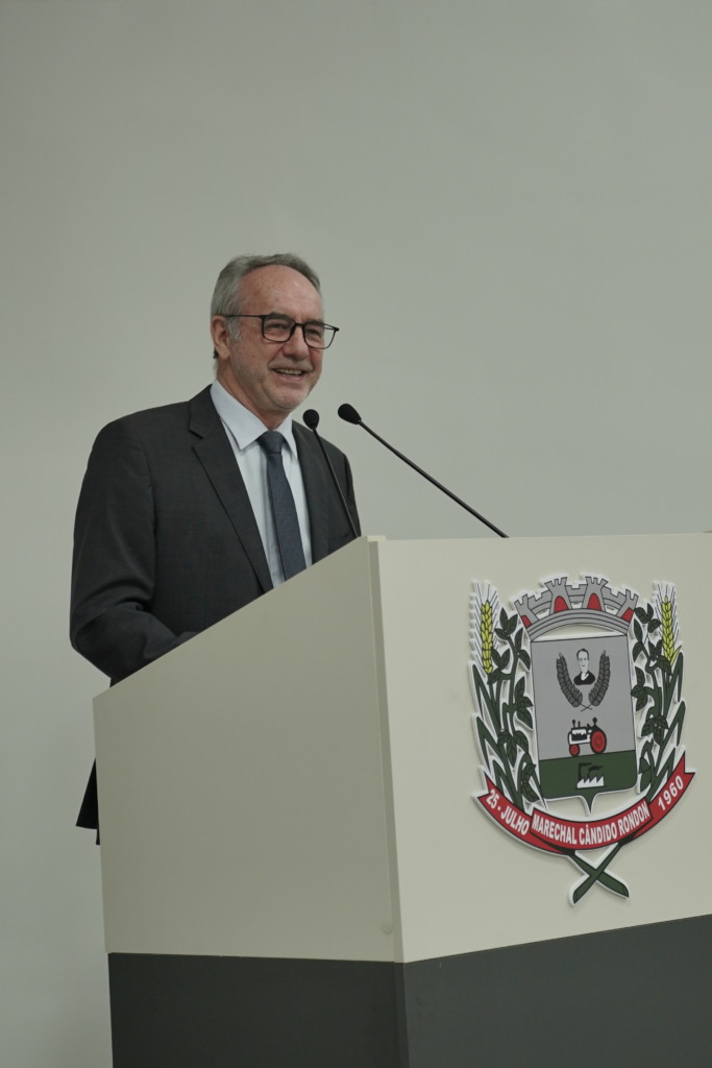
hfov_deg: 13.4
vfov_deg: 20.0
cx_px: 356
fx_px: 3025
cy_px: 534
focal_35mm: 102
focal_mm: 68
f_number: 2.8
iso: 800
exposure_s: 1/200
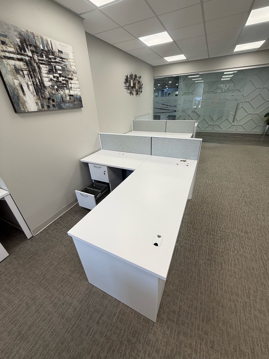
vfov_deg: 102.1
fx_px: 145
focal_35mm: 14
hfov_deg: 85.7
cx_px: 134
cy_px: 180
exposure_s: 1/99
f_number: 2.2
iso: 50
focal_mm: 2.22
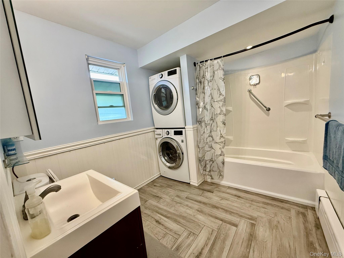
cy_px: 129
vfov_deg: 85.7
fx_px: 139
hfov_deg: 102.1
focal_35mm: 14
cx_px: 172
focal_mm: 2.22
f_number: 2.2
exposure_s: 1/120
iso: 250
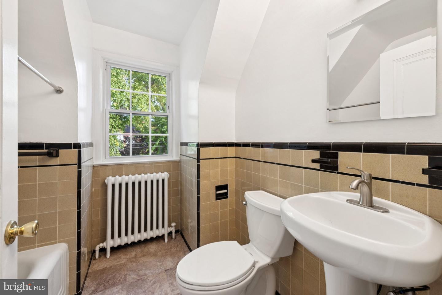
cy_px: 148
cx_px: 221
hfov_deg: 104.3
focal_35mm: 14
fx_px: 172
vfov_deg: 81.2
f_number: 9
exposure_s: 1/30
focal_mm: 14
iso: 250
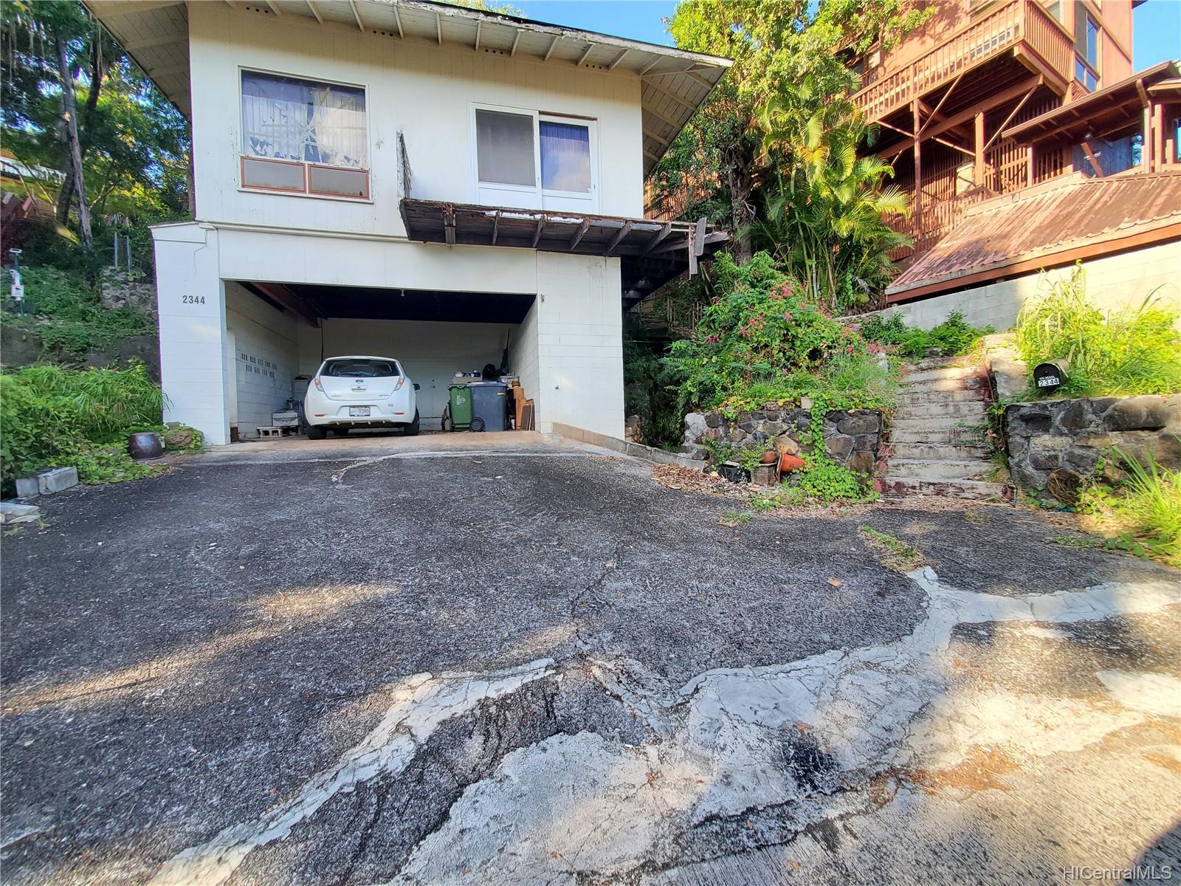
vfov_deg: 89.9
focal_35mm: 13
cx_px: 590
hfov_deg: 106.2
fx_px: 444
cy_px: 443
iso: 50
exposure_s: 1/180
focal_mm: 1.8
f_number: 2.2
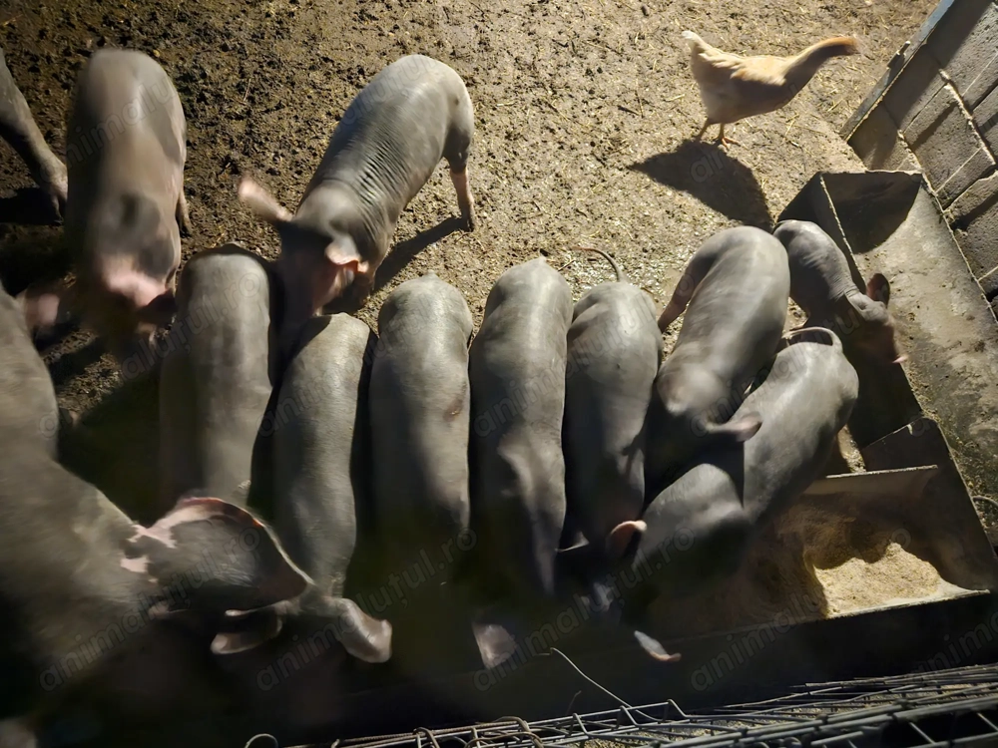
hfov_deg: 73.9
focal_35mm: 23
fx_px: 663
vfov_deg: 58.9
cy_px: 374
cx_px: 499
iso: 1600
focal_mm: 5.4
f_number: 1.8
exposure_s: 1/14
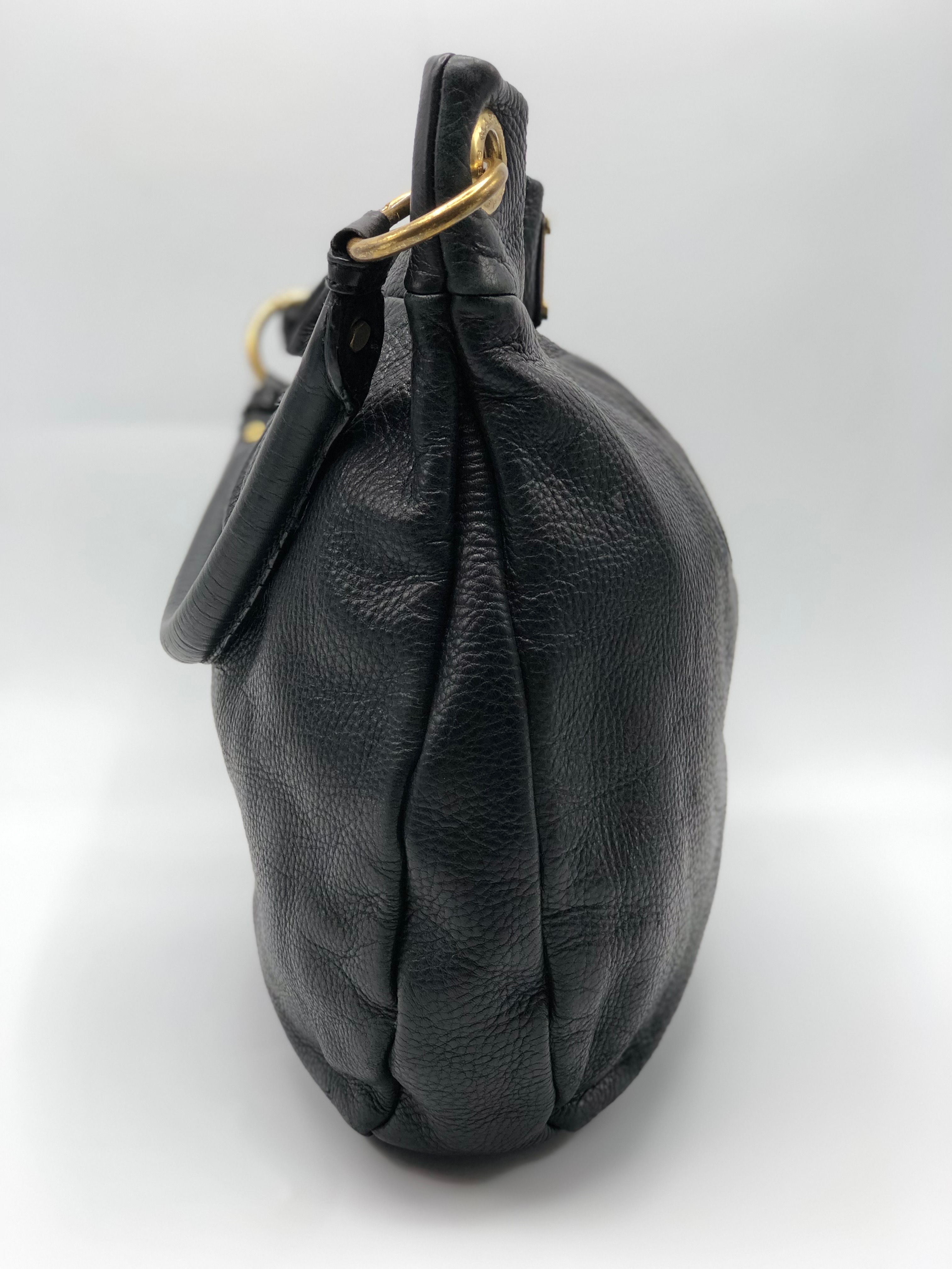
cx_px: 476
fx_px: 2090
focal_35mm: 57
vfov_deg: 33.8
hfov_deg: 25.7
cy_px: 634
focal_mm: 6.6
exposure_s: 1/60
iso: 20
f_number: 2.8
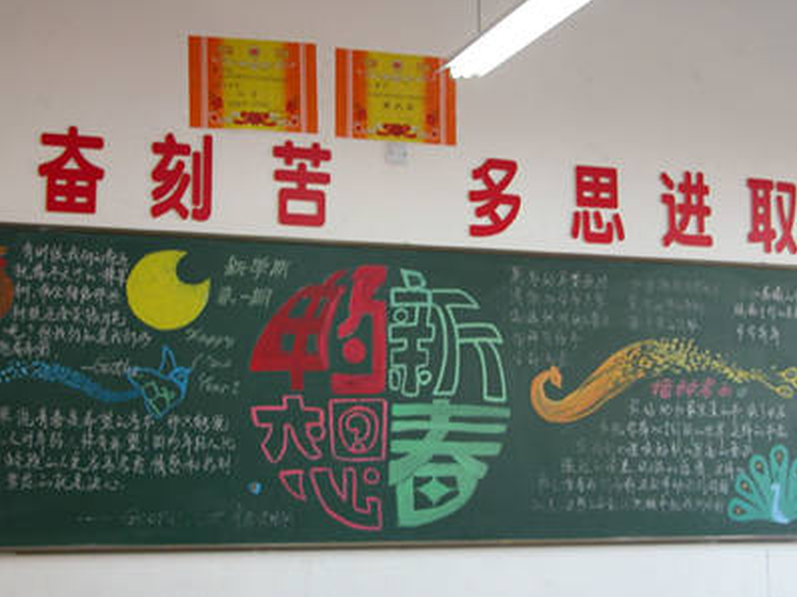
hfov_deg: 31.7
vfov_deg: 24.0
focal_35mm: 61
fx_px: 1404
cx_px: 370
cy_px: 304
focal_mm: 13.7
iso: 100
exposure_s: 1/14.6
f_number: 3.1
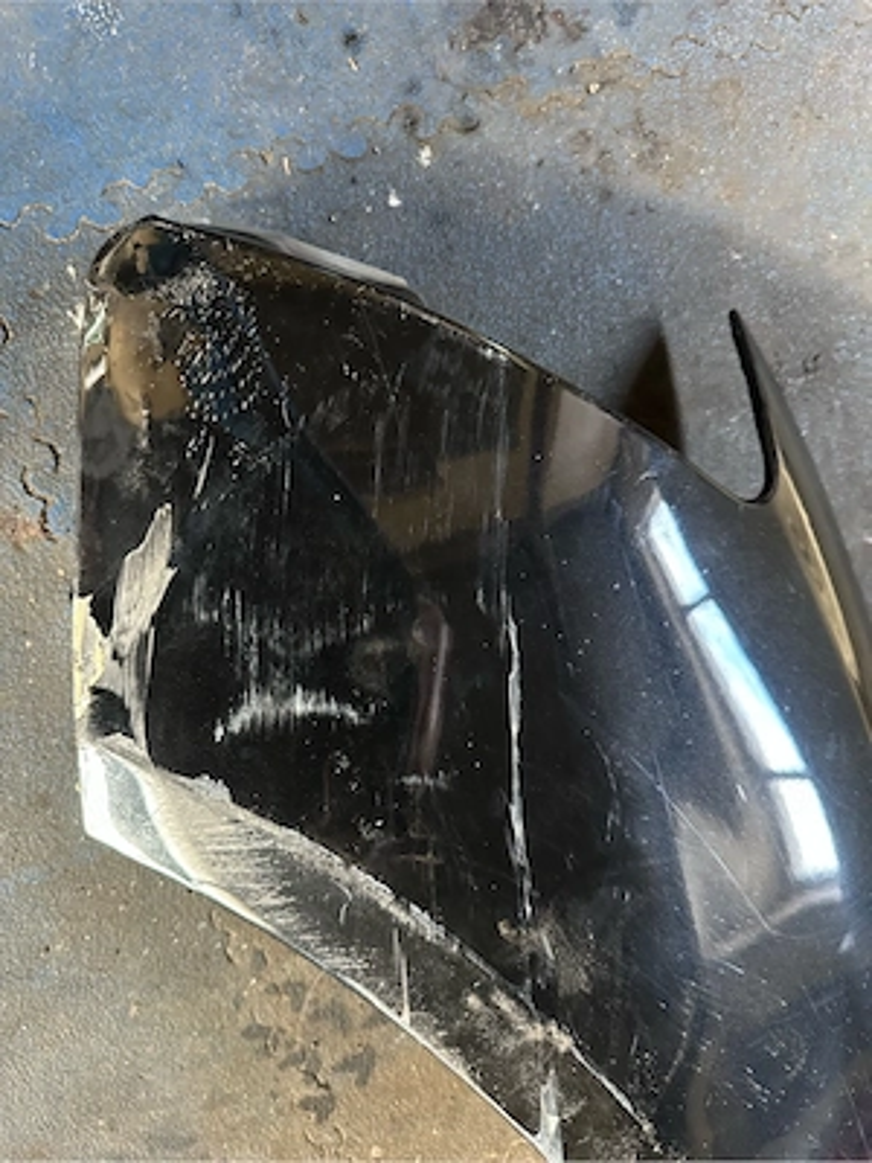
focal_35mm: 24
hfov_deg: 56.8
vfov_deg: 71.6
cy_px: 582
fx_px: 806
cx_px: 436
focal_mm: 6.86
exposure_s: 1/40
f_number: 1.78
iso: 1000
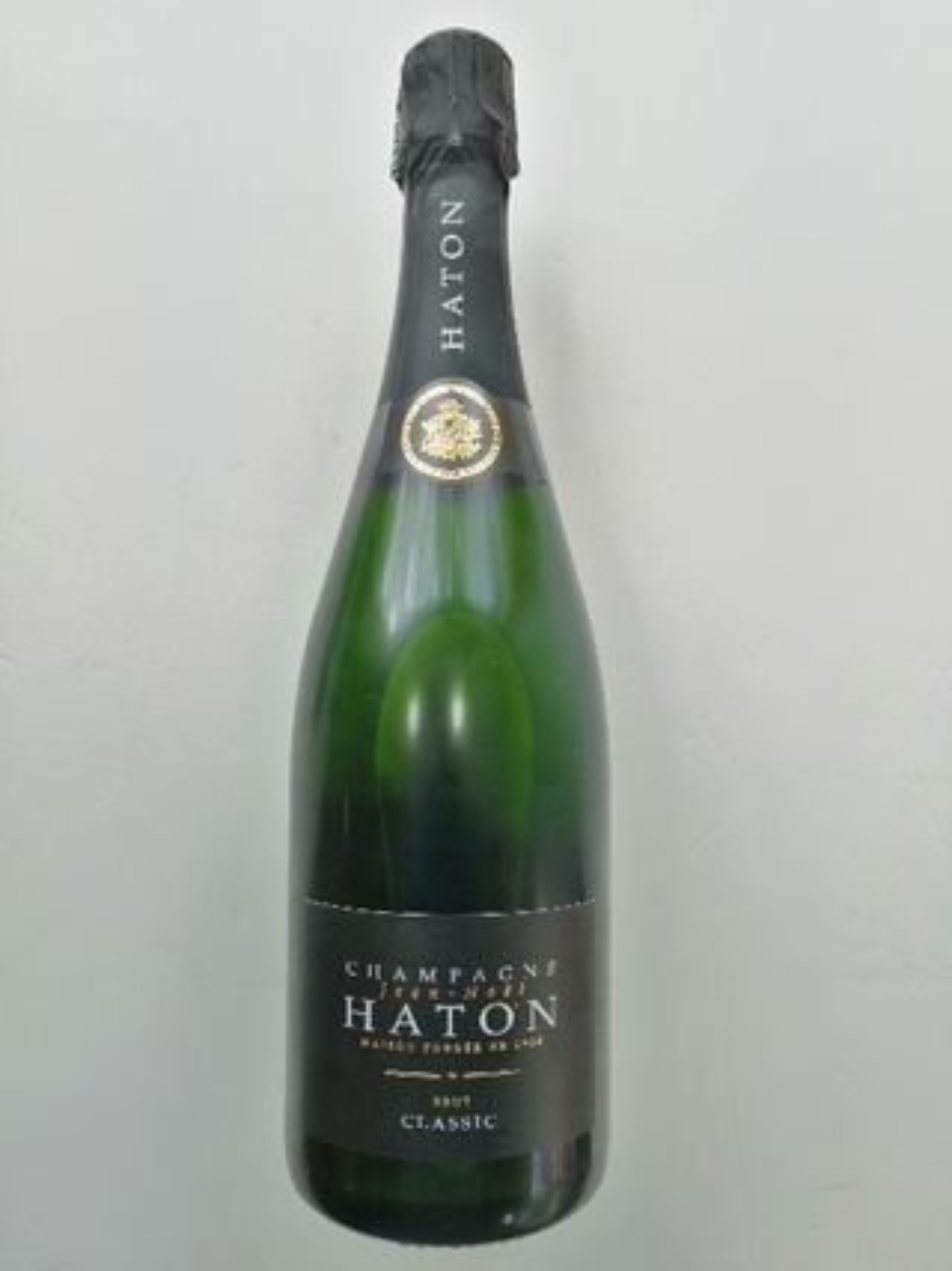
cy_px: 636
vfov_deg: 65.3
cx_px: 476
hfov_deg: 51.3
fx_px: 991
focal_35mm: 27
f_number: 1.8
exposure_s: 1/100
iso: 80
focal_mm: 3.95
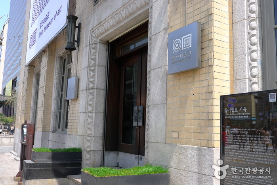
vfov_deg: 36.9
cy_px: 92
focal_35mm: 36
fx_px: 277
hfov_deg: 53.1
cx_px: 138
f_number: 7.1
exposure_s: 1/1600
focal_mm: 24
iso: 800
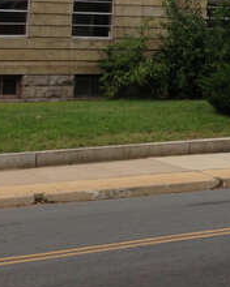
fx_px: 996
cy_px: -76
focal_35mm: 117
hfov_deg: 12.4
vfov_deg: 15.7
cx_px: 359
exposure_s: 1/1506
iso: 50
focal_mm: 4.13
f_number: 2.4
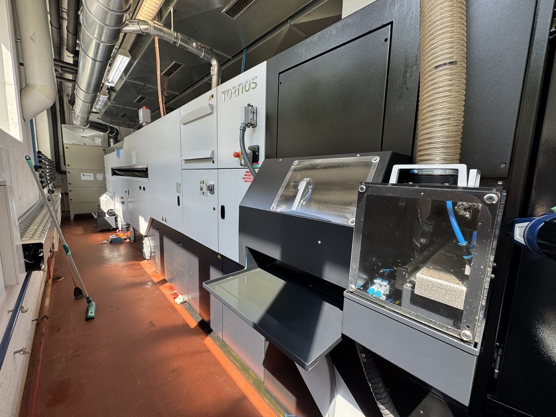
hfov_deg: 102.1
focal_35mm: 14
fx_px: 225
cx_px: 278
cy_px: 208
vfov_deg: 85.7
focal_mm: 2.22
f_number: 2.2
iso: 50
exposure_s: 1/99
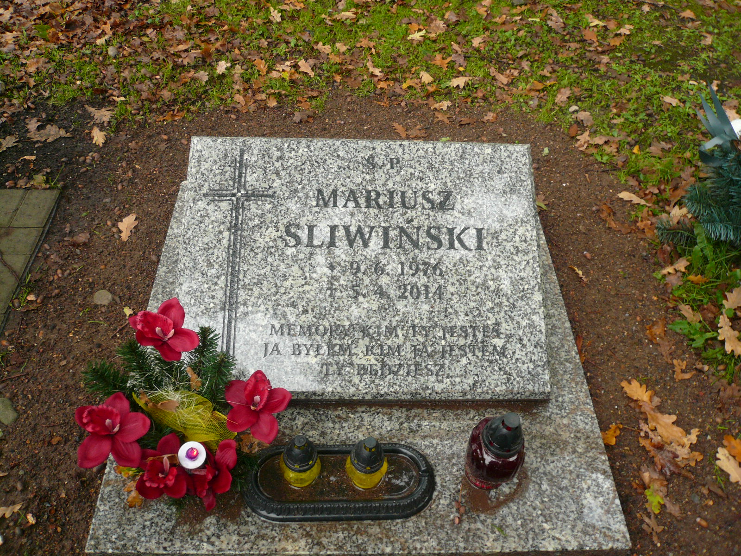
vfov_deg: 49.7
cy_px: 278
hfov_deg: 63.4
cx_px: 370
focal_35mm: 28
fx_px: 599
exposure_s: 1/25
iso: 100
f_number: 2.8
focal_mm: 4.6
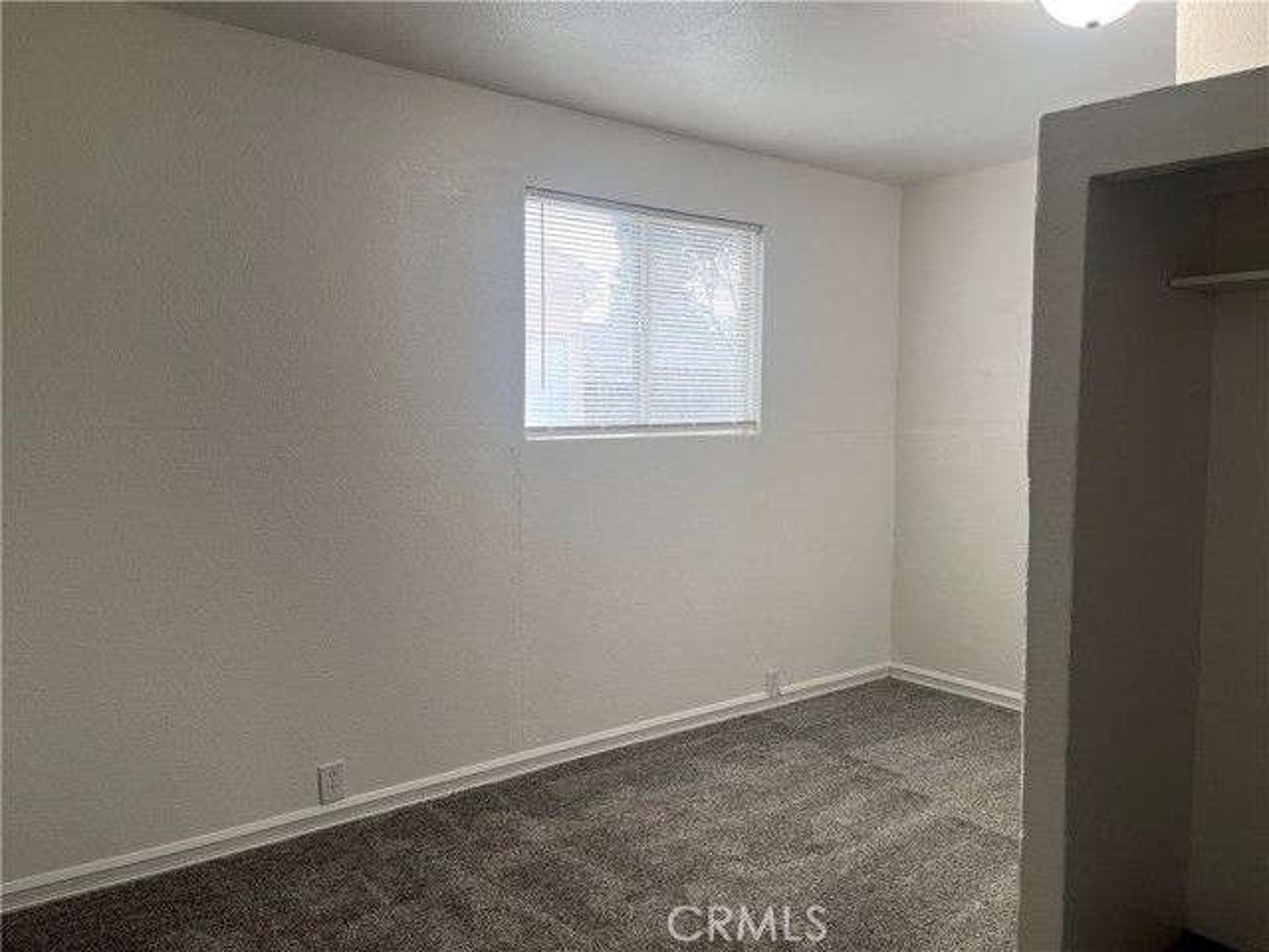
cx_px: 634
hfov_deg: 67.3
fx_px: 953
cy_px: 476
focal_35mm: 26
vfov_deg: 53.1
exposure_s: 1/120
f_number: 1.6
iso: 100
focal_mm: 5.1
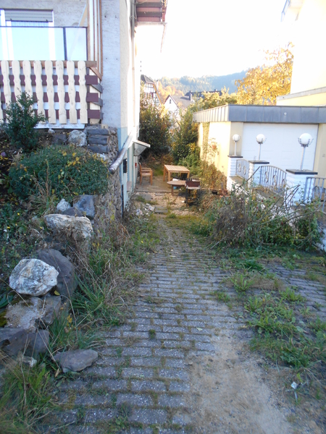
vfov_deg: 67.3
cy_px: 217
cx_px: 163
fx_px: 326
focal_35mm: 26
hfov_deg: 53.1
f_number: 3.2
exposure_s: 1/250
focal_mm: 4.6
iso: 320
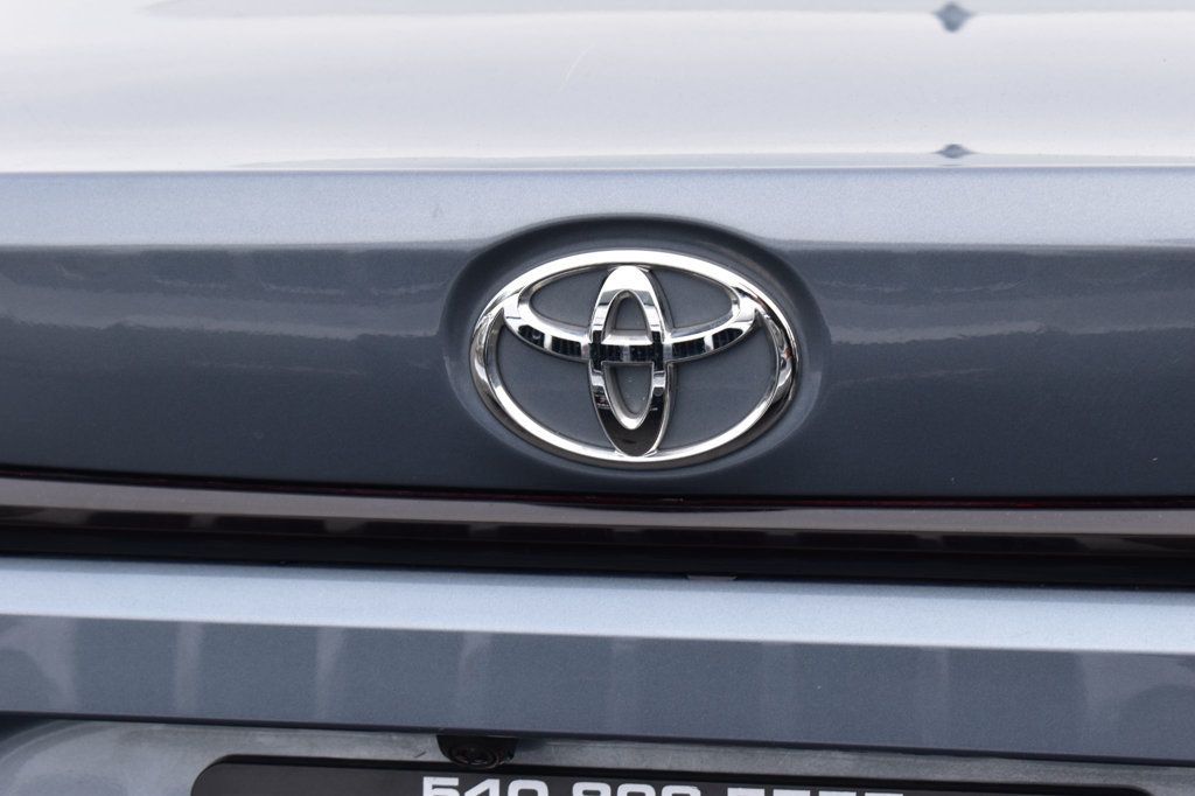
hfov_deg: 24.6
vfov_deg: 16.5
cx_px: 598
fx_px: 2738
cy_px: 398
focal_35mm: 82
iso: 400
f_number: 8
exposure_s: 1/80
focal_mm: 55
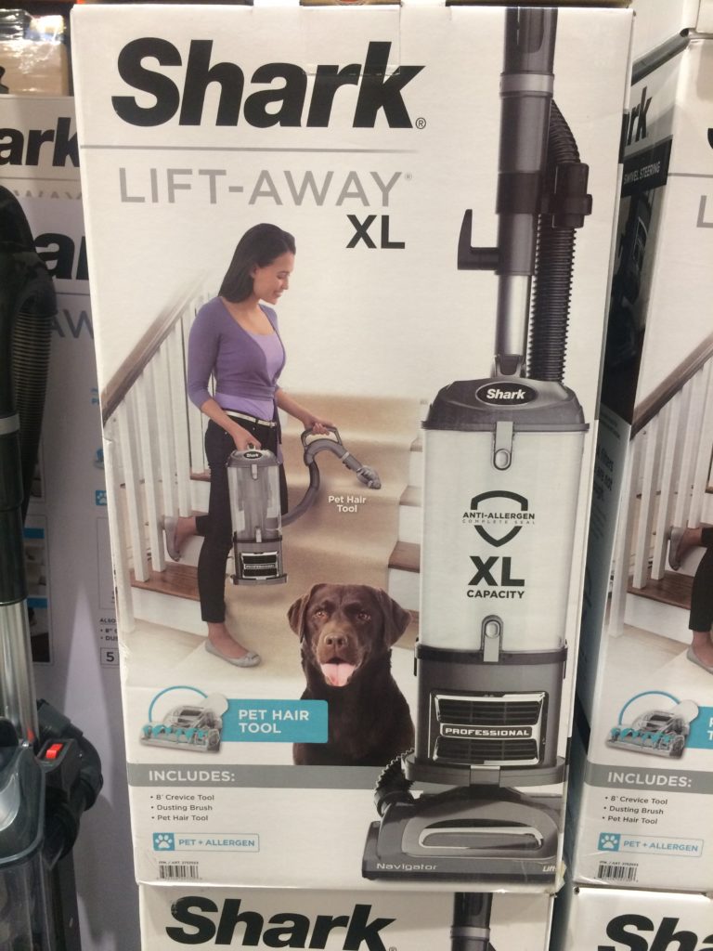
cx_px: 356
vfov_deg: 61.7
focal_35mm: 29
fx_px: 796
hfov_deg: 48.2
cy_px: 476
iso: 200
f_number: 2.2
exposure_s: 1/33
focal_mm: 4.15
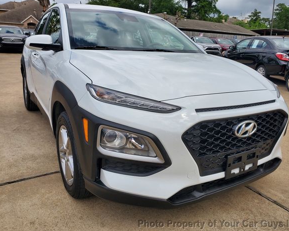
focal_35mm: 28
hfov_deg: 62.1
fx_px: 239
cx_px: 157
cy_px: 115
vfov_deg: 51.5
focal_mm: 4.3
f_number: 2.4
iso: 50
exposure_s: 1/1750
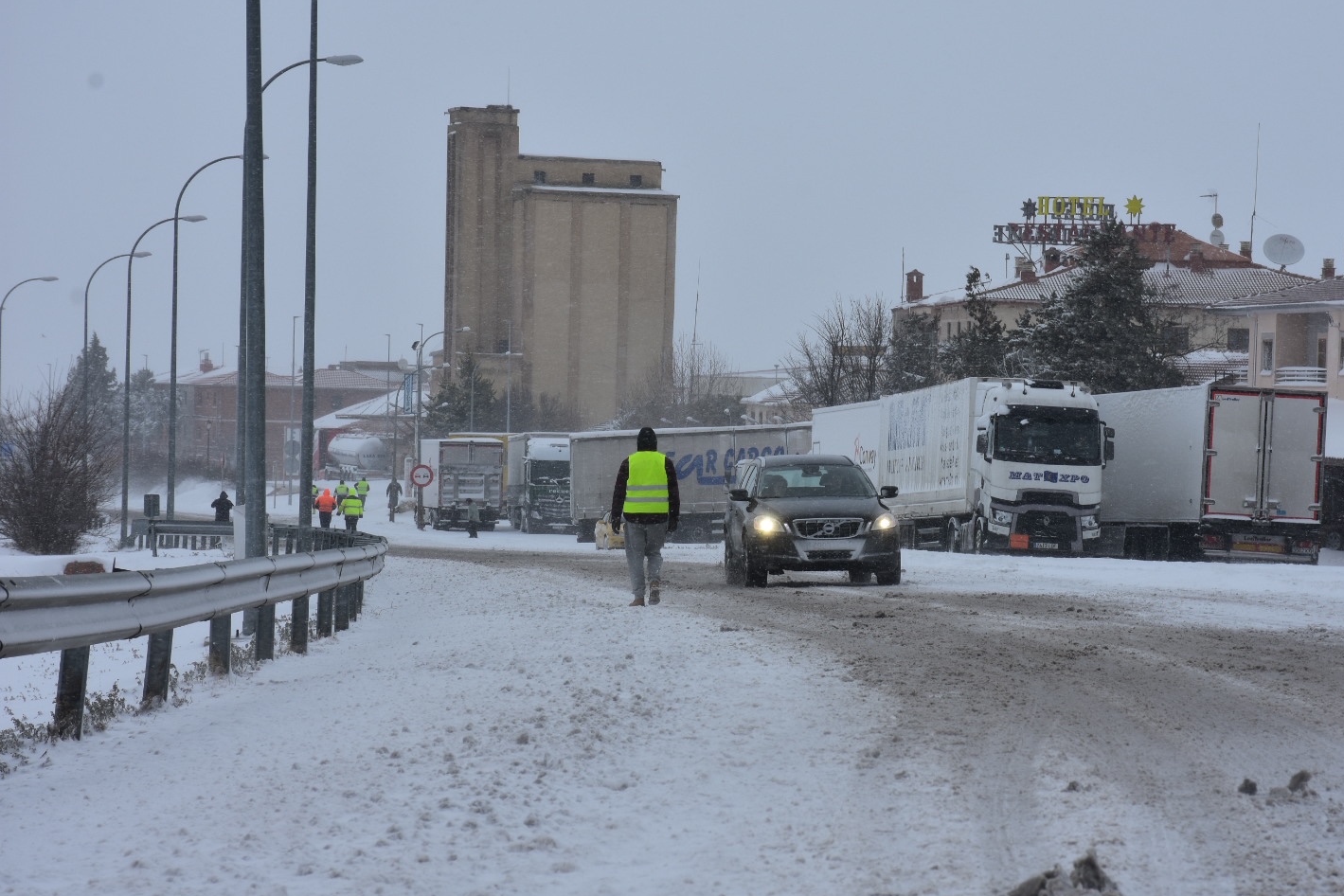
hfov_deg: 14.1
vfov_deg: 9.4
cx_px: 766
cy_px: 426
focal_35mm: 146
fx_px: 5434
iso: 200
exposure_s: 1/400
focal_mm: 85
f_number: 11
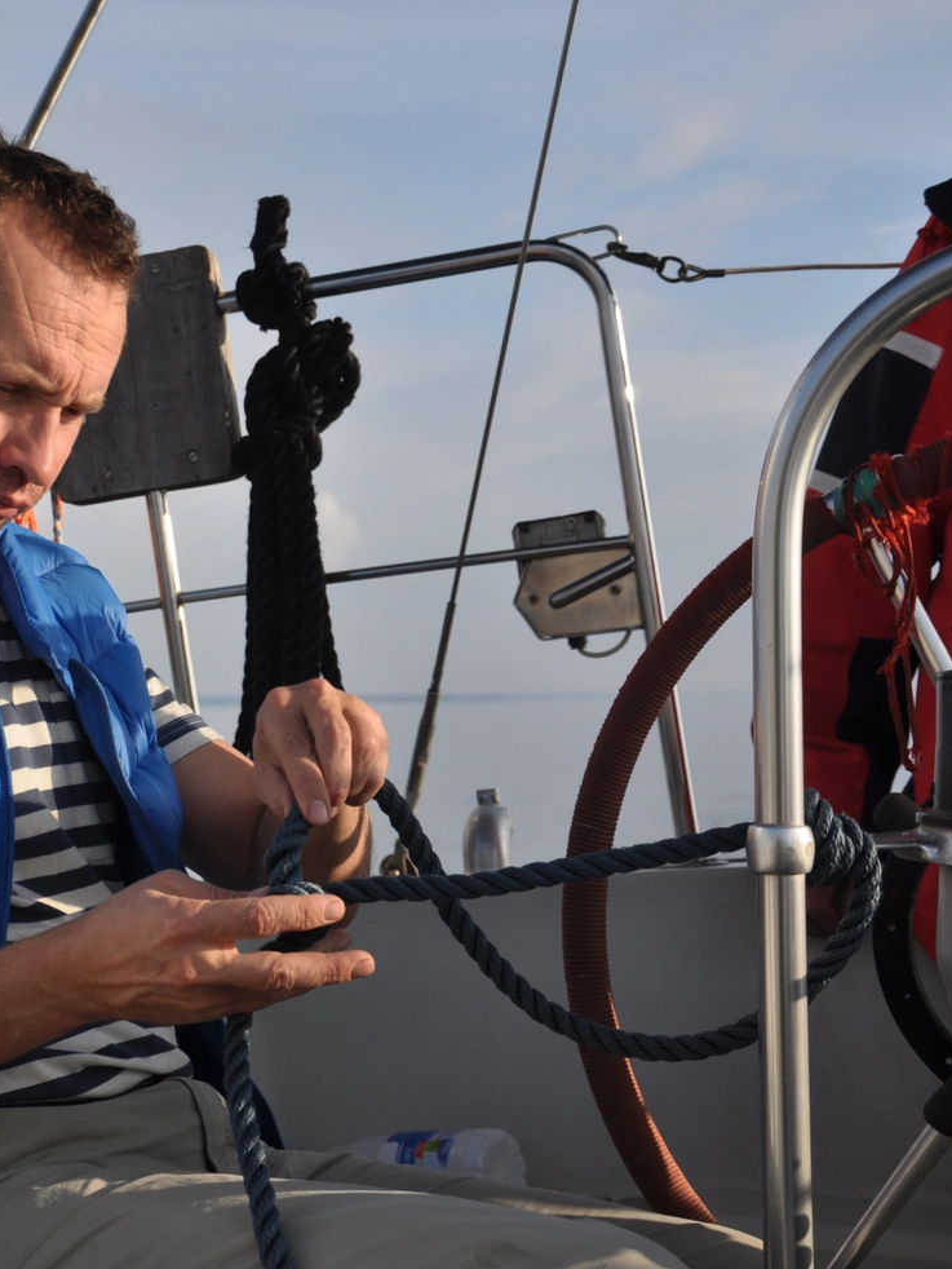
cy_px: 632
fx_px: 2419
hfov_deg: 22.0
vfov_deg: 29.4
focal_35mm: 66
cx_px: 178
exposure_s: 1/1250
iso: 200
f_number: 4.2
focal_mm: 30
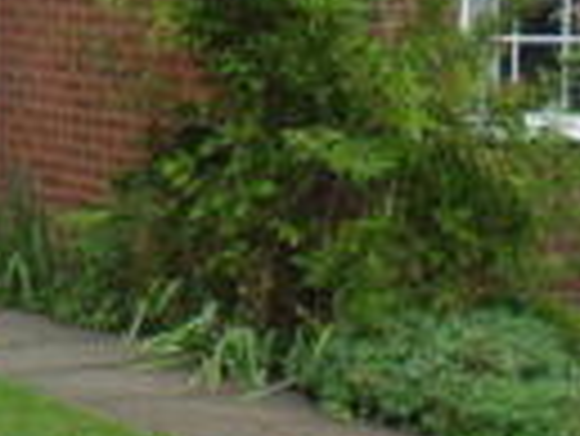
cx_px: -407
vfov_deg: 9.3
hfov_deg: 11.7
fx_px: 2650
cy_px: -61
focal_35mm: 158
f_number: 3.2
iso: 100
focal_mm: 6.3
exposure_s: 1/250
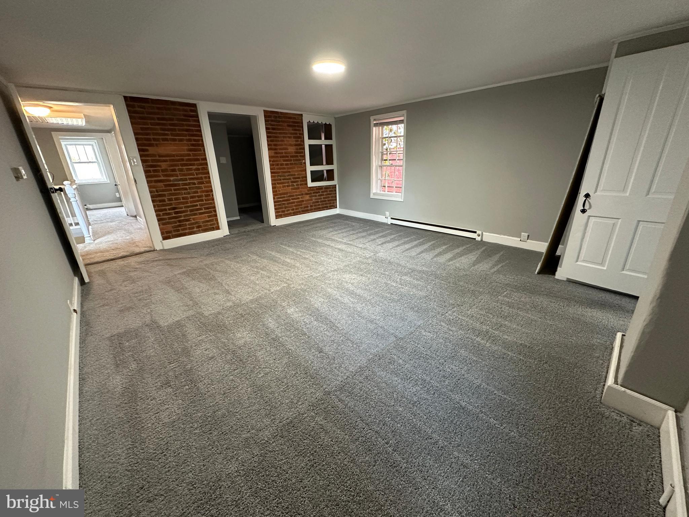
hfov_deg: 102.1
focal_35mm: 14
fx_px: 279
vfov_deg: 85.7
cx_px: 344
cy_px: 258
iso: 500
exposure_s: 1/60
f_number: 2.2
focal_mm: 2.22
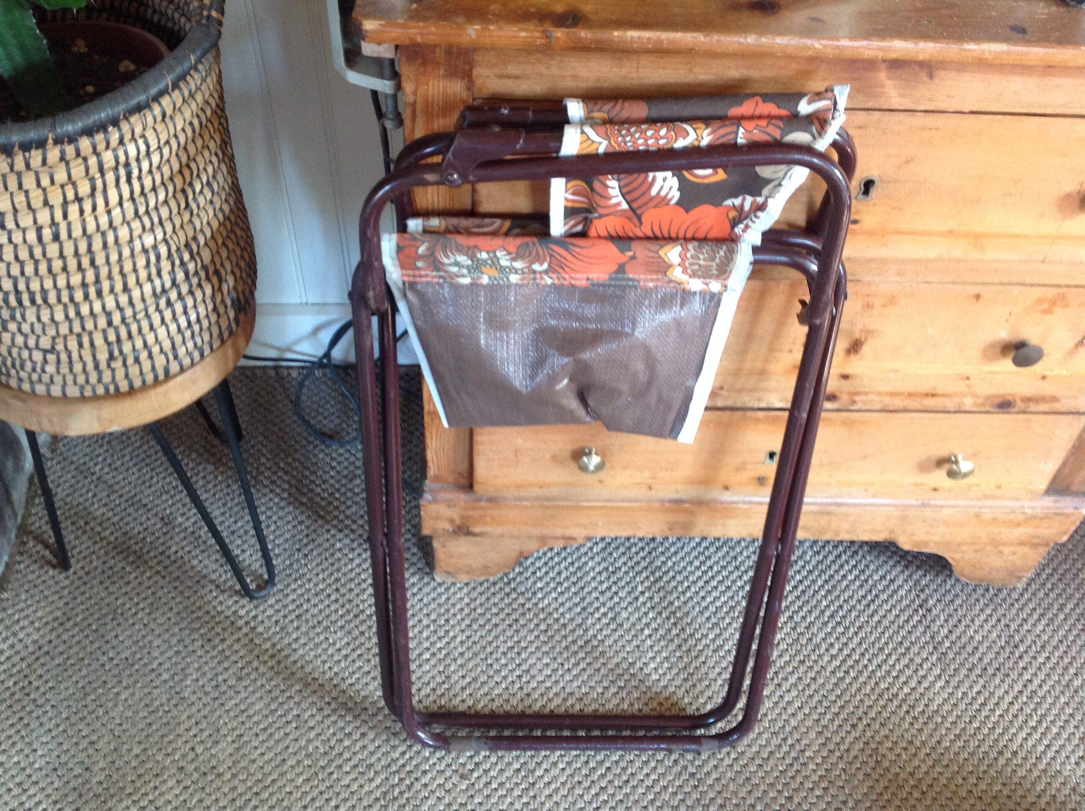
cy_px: 406
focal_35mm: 35
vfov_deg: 40.6
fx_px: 1095
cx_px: 542
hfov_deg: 52.7
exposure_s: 1/15
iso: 160
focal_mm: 4.28
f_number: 2.4
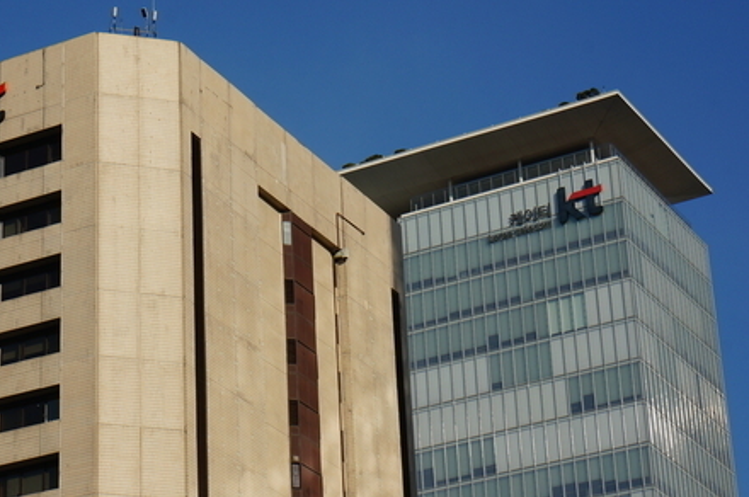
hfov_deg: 17.6
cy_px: 225
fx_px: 2410
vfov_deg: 11.8
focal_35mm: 116
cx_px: 209
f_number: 13
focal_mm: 50
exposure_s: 1/200
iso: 100
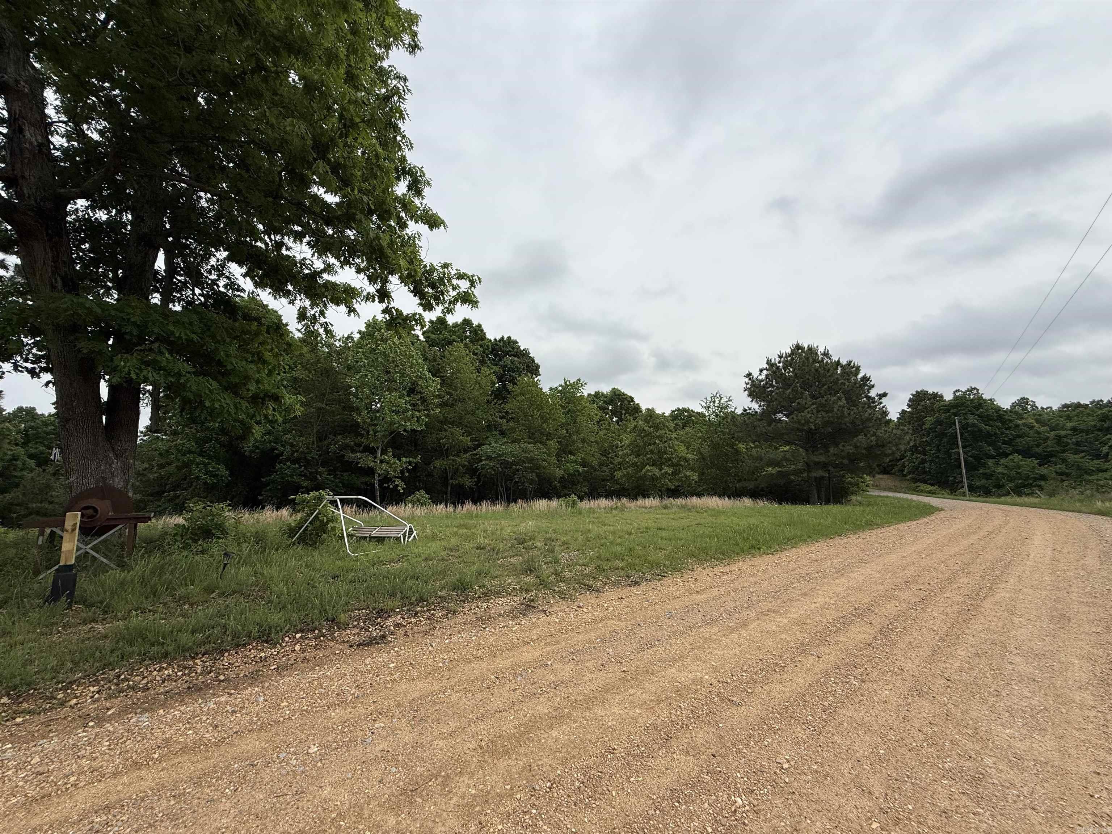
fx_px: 450
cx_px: 556
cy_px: 417
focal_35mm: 14
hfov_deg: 102.1
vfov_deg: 85.7
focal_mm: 2.22
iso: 50
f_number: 2.2
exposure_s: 1/1795
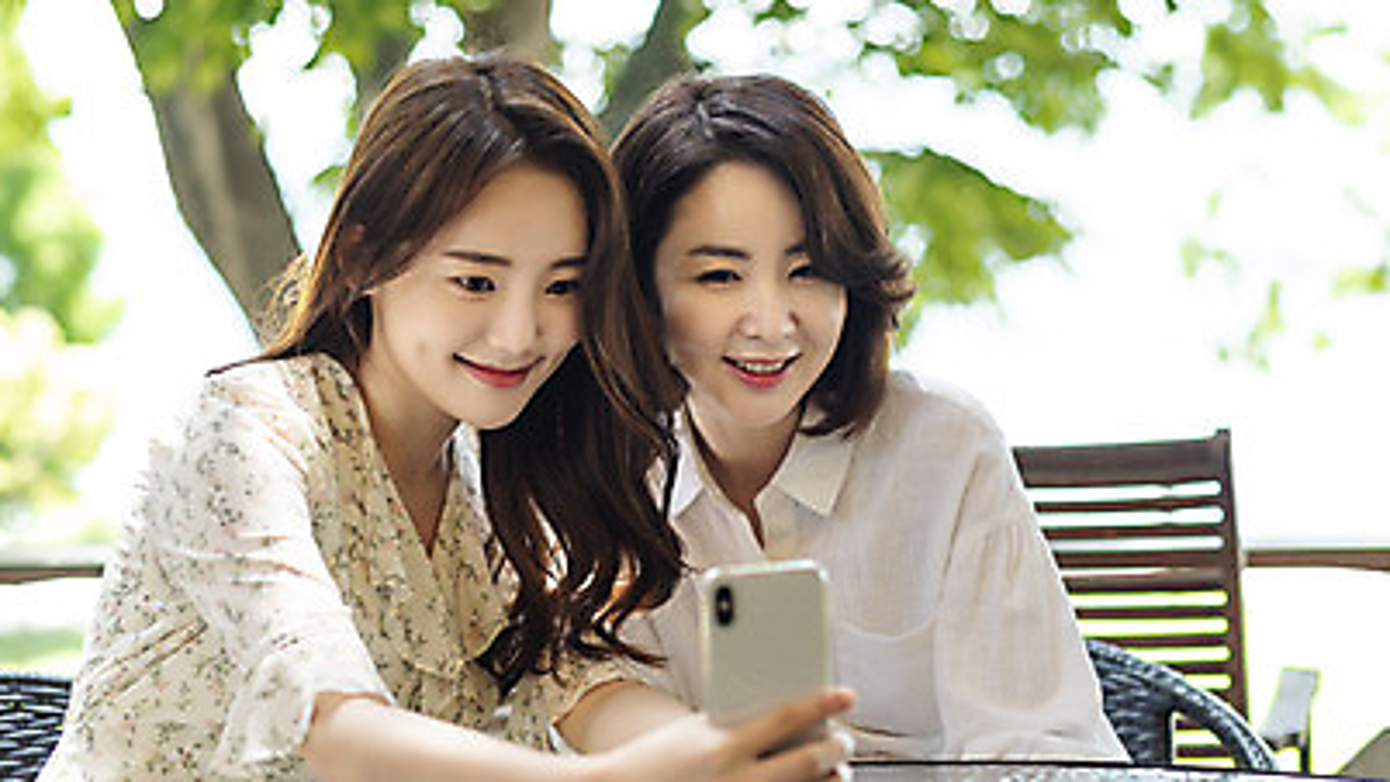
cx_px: 603
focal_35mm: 78
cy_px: 415
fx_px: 2874
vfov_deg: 15.5
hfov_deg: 27.2
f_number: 2.2
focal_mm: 50
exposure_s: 1/160
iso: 100
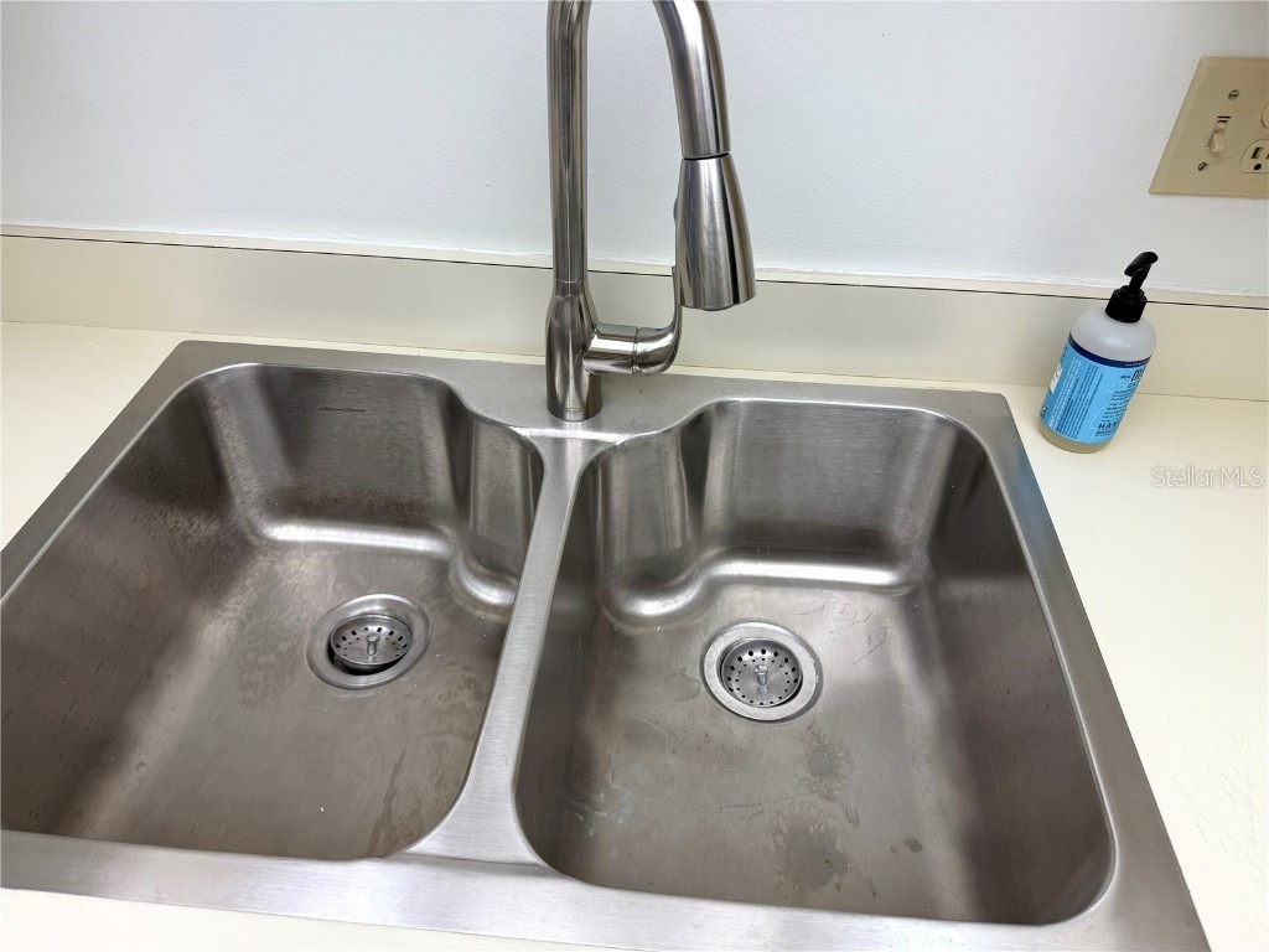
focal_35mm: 24
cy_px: 476
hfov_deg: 71.6
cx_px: 634
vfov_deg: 56.8
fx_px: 880
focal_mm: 6.76
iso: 64
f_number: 1.78
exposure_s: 1/148
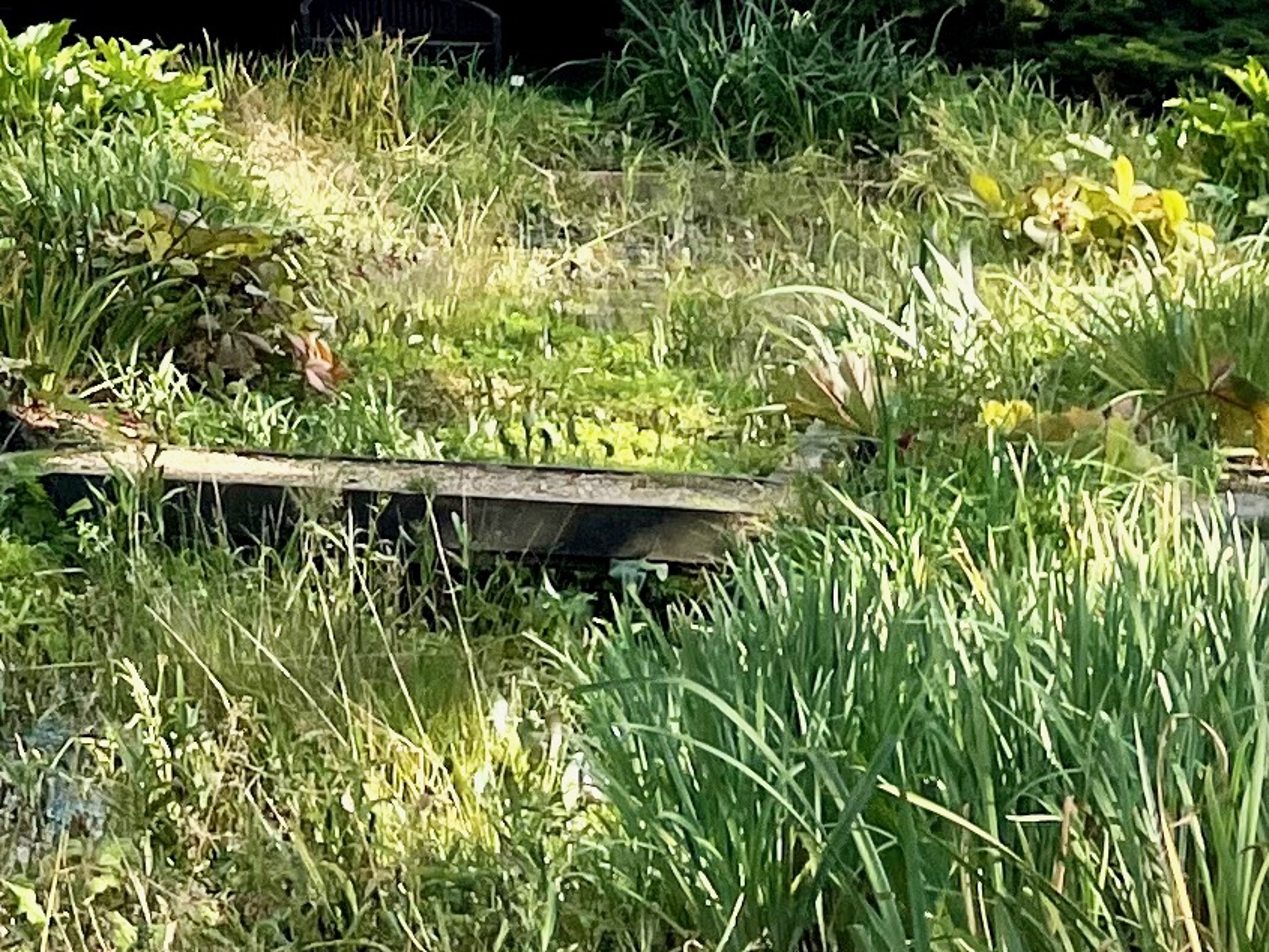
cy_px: -1308
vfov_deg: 10.4
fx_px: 4546
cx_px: -637
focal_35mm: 124
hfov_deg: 14.8
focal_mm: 4.2
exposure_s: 1/895
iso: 32
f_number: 1.6
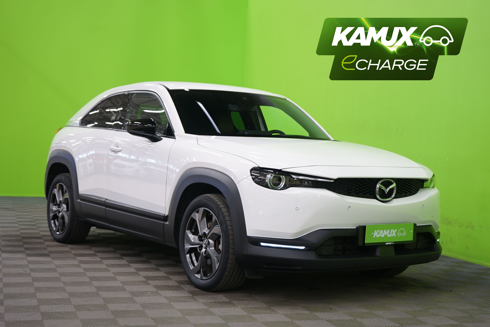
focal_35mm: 56
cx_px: 245
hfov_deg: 35.6
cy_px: 164
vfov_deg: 24.2
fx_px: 762
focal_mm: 56
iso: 400
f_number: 5
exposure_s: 1/8
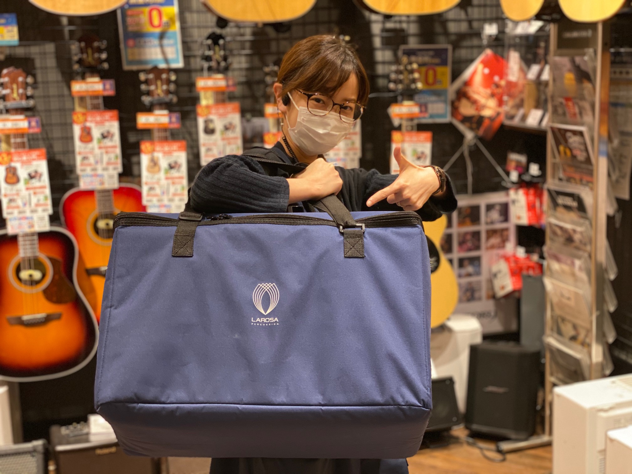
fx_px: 949
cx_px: 316
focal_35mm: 52
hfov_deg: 36.8
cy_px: 237
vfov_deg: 28.0
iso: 200
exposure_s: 1/40
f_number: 2
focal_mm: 6
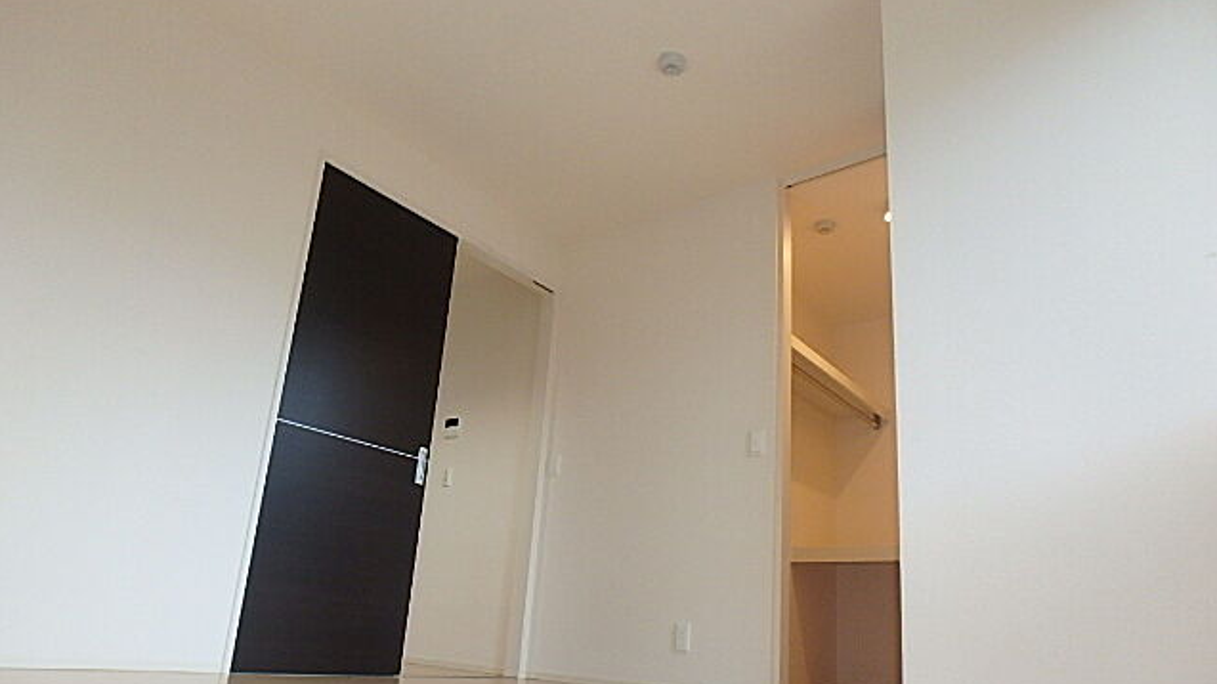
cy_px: 451
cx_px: 608
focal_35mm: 23
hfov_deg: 78.7
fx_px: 742
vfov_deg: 48.7
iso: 320
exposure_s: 1/30
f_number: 3.5
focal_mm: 3.7
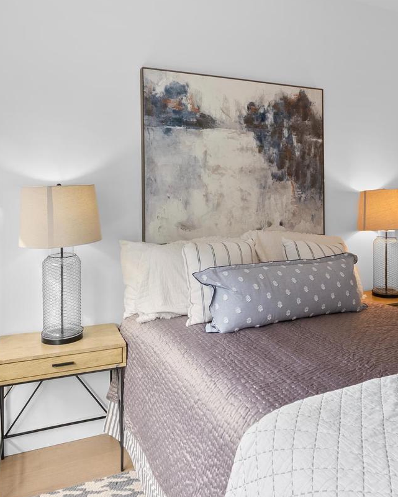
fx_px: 397
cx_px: 222
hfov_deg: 53.1
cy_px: 214
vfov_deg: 63.8
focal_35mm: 27
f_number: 8
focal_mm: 16
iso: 800
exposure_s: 1/10
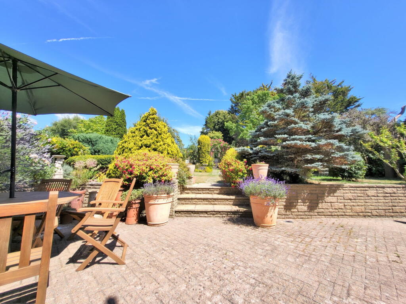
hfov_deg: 106.2
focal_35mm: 13
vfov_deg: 89.9
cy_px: 152
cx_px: 203
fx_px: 152
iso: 32
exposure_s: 1/551
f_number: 2.2
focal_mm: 1.74
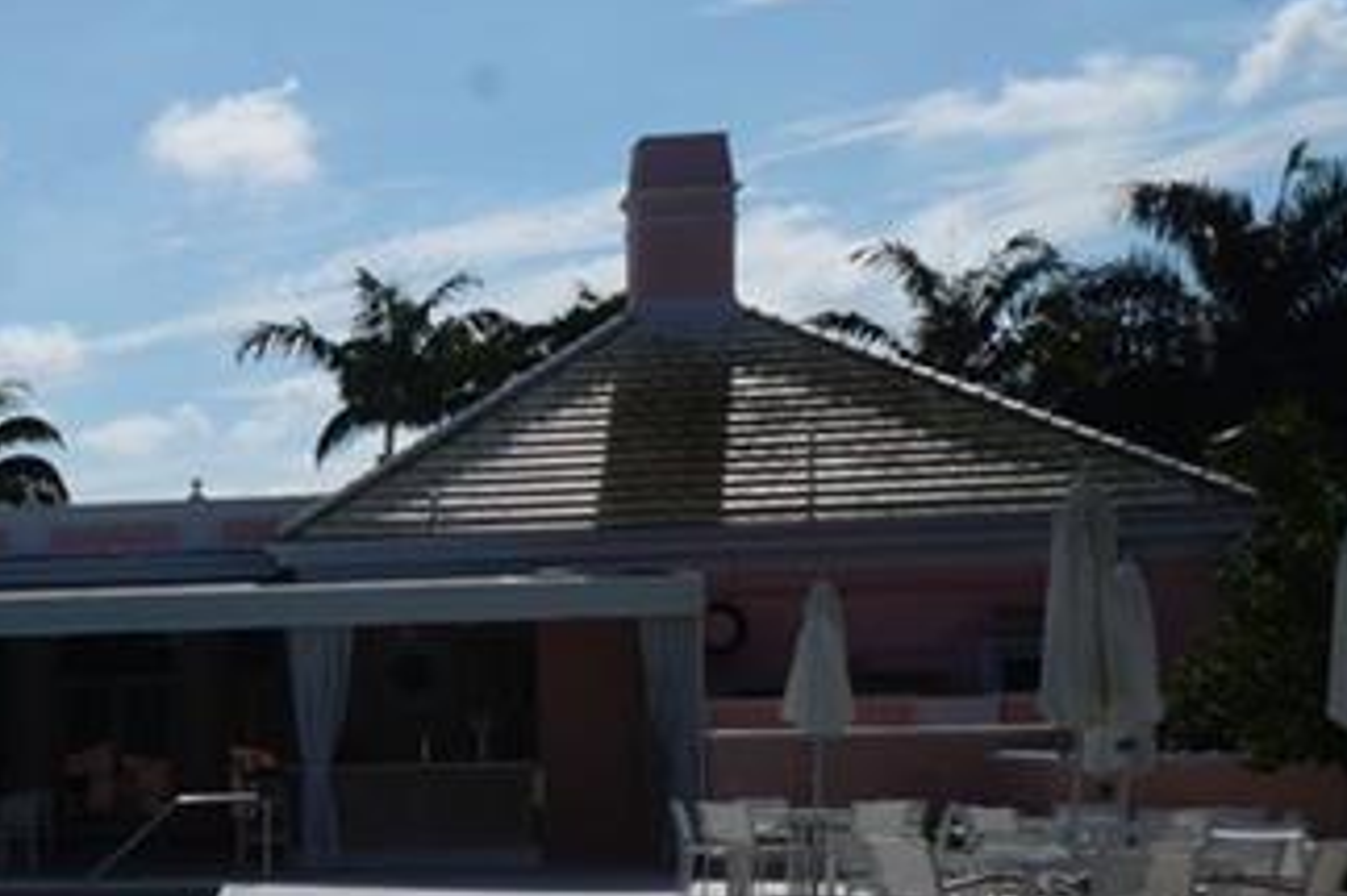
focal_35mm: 76
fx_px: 2842
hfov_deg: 22.8
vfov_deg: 17.7
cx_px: -550
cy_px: 806
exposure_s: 1/250
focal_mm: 16
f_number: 16
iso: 100
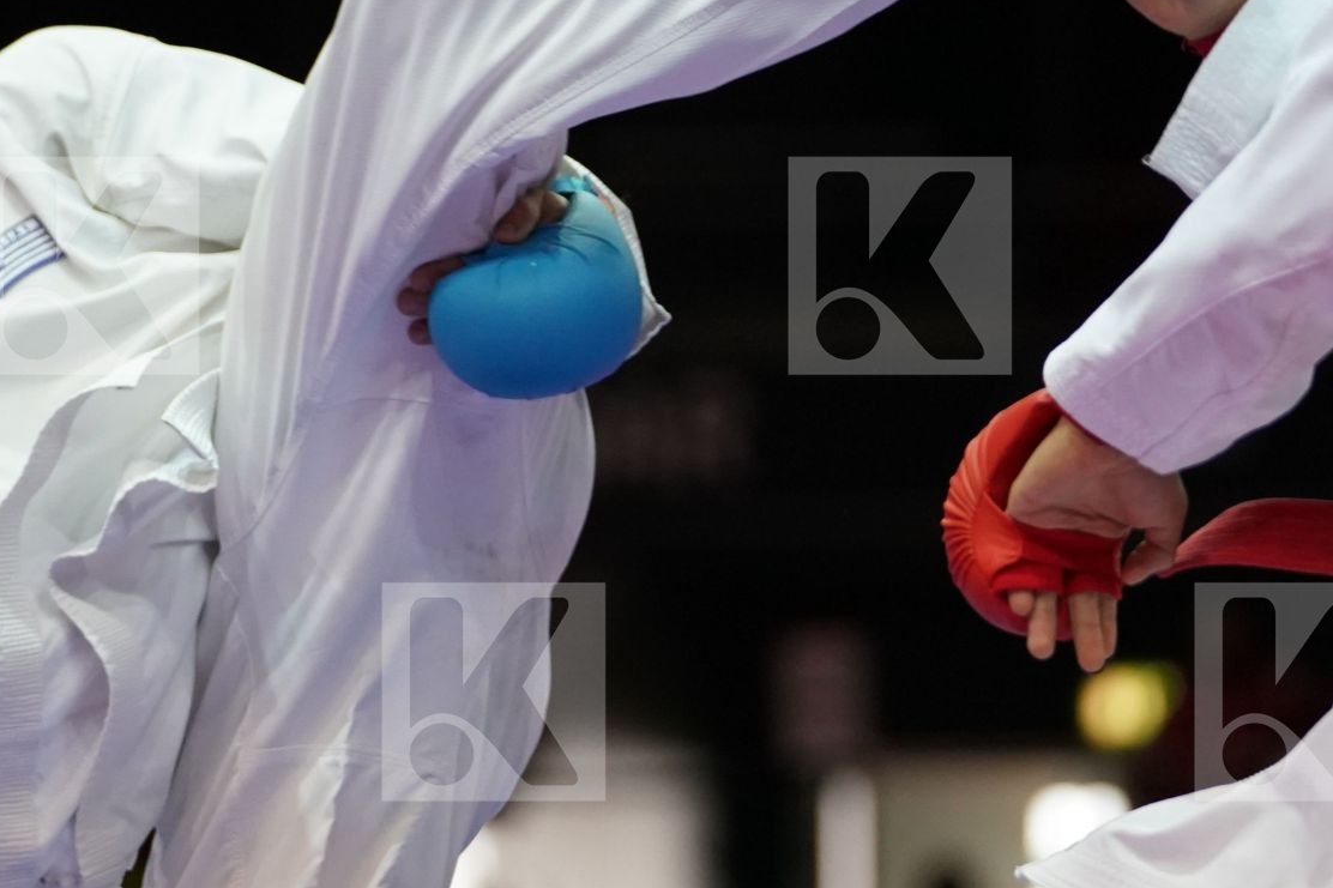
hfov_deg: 6.1
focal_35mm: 340
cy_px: 266
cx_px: 494
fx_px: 12587
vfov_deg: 4.0
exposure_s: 1/1000
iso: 3200
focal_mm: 140
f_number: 2.8
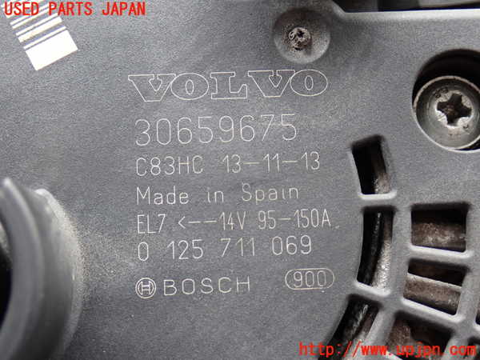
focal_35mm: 58
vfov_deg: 25.2
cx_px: 240
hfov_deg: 33.2
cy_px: 180
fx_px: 804
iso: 250
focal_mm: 10.35
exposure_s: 1/60
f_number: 3.5
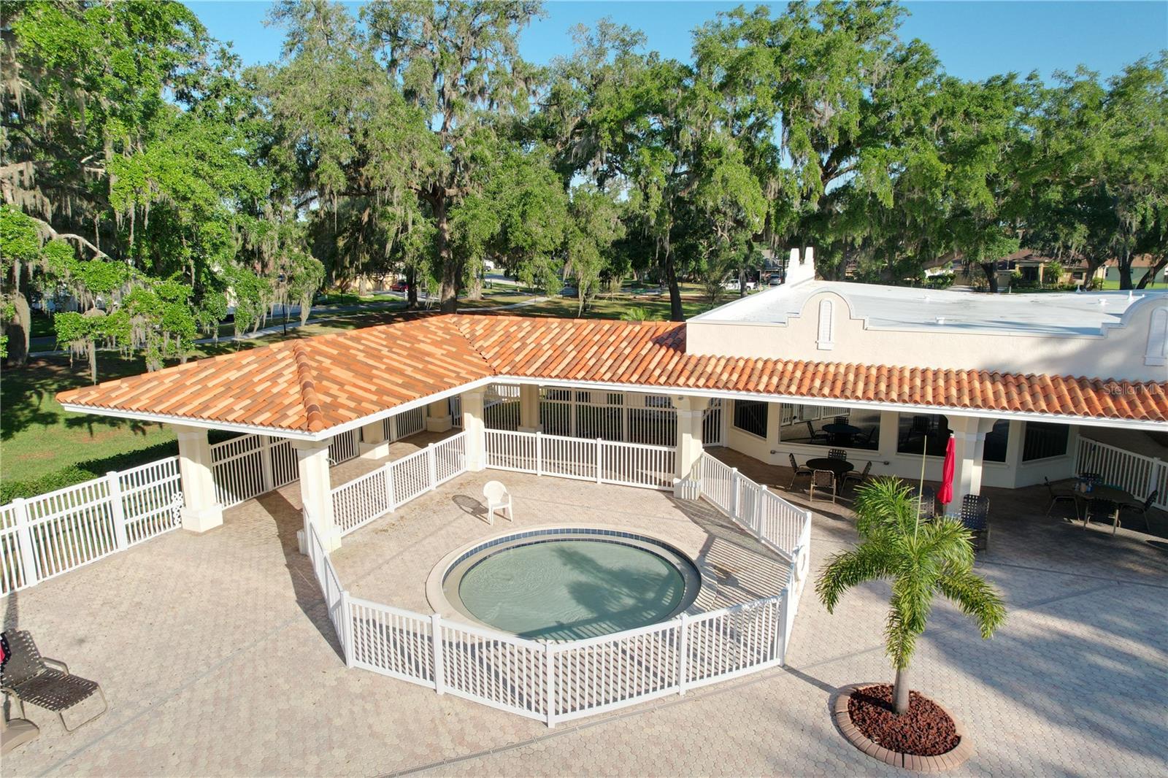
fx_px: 714
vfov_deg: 57.2
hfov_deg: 78.6
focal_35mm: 22
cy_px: 389
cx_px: 584
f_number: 2.8
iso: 100
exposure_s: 1/500
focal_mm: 8.38
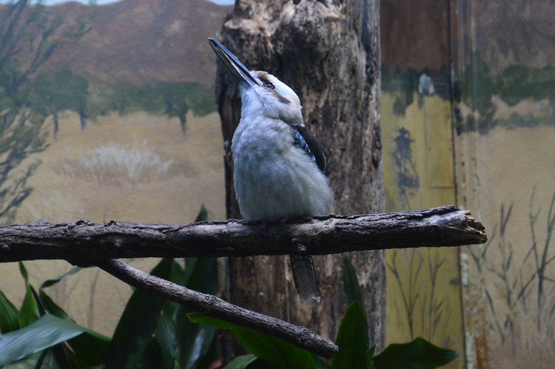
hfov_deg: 21.9
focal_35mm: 93
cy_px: 184
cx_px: 278
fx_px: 1433
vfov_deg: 14.7
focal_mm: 62
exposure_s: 1/25
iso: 800
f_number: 5
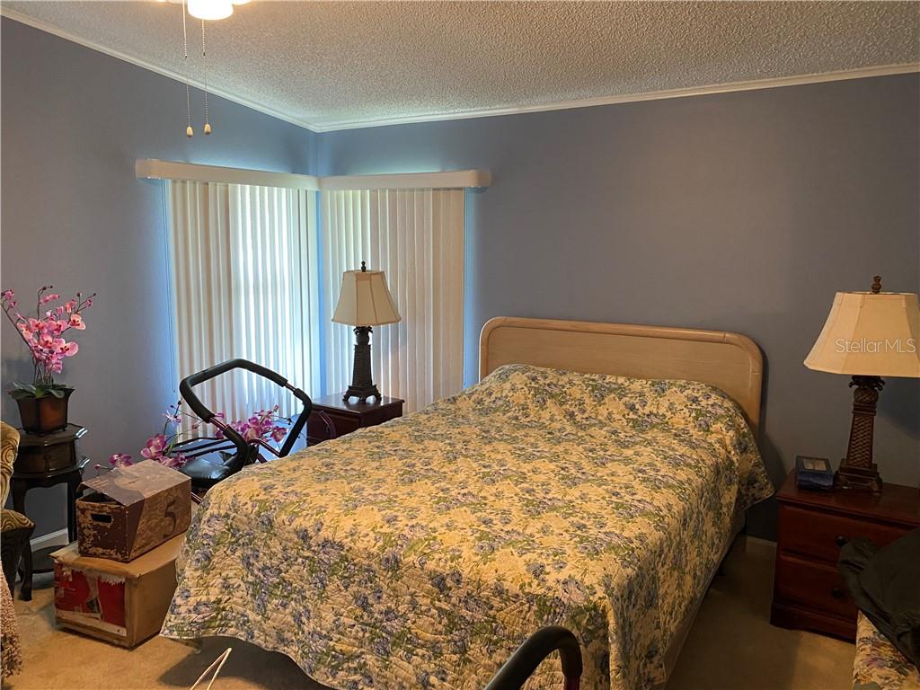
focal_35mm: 26
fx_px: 691
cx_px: 460
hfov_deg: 67.3
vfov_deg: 53.1
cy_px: 345
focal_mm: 4.25
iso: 320
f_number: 1.8
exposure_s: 1/60
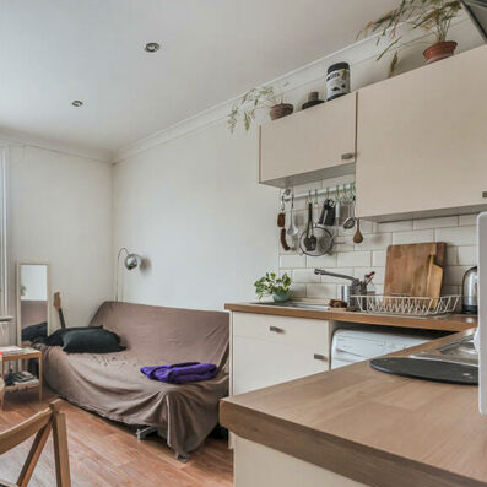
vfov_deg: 64.7
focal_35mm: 24
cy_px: 278
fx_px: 382
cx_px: 115
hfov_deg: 61.0
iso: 250
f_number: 9
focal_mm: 16
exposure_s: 1/13
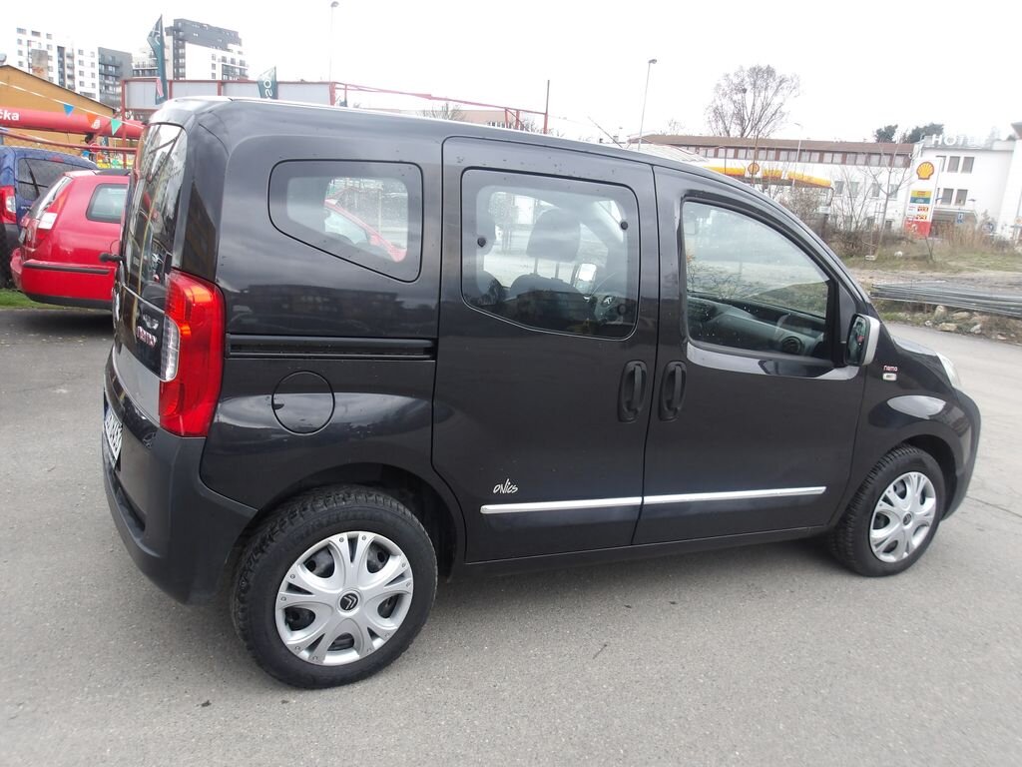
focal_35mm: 27
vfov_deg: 51.4
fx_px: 797
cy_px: 384
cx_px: 511
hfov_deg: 65.3
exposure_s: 1/171
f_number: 3
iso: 100
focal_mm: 4.9
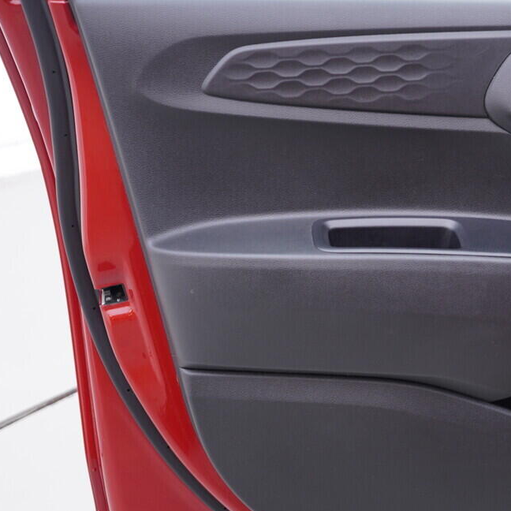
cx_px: 457
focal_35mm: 68
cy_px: 258
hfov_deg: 24.6
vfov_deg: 25.4
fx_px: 1136
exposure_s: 1/40
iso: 125
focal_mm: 24
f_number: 2.8
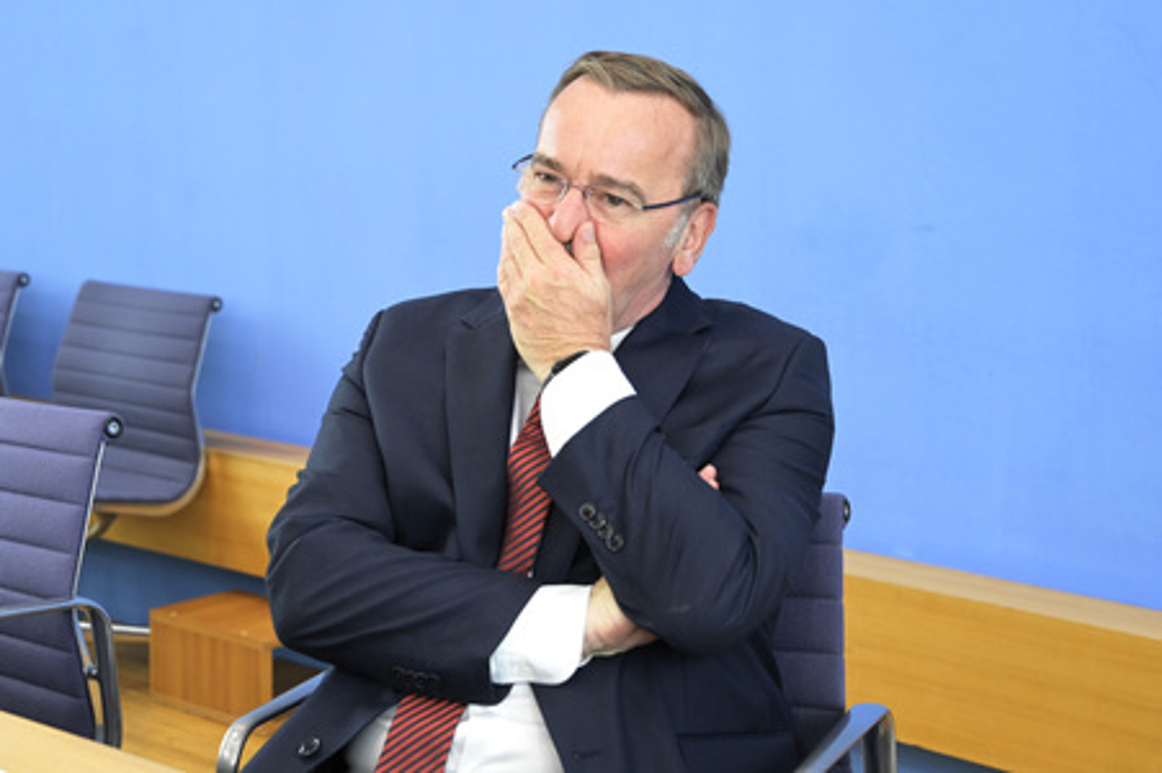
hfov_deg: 32.4
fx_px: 2000
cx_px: 581
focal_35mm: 62
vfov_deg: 21.9
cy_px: 386
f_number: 5
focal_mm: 62
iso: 3200
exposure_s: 1/500
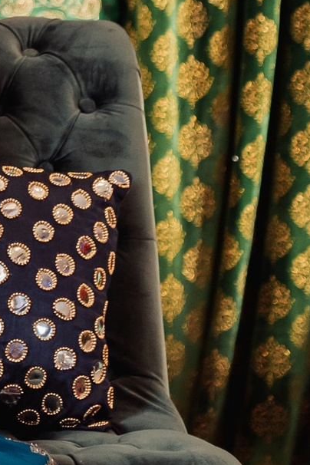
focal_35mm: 317
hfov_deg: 4.2
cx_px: -490
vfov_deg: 6.3
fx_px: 4094
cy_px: -411
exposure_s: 1/200
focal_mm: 50
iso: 250
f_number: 2
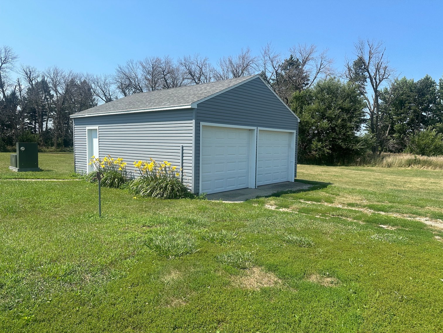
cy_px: 166
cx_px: 222
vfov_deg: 56.8
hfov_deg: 71.6
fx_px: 307
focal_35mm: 24
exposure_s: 1/3861
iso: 80
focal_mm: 6.86
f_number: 1.78
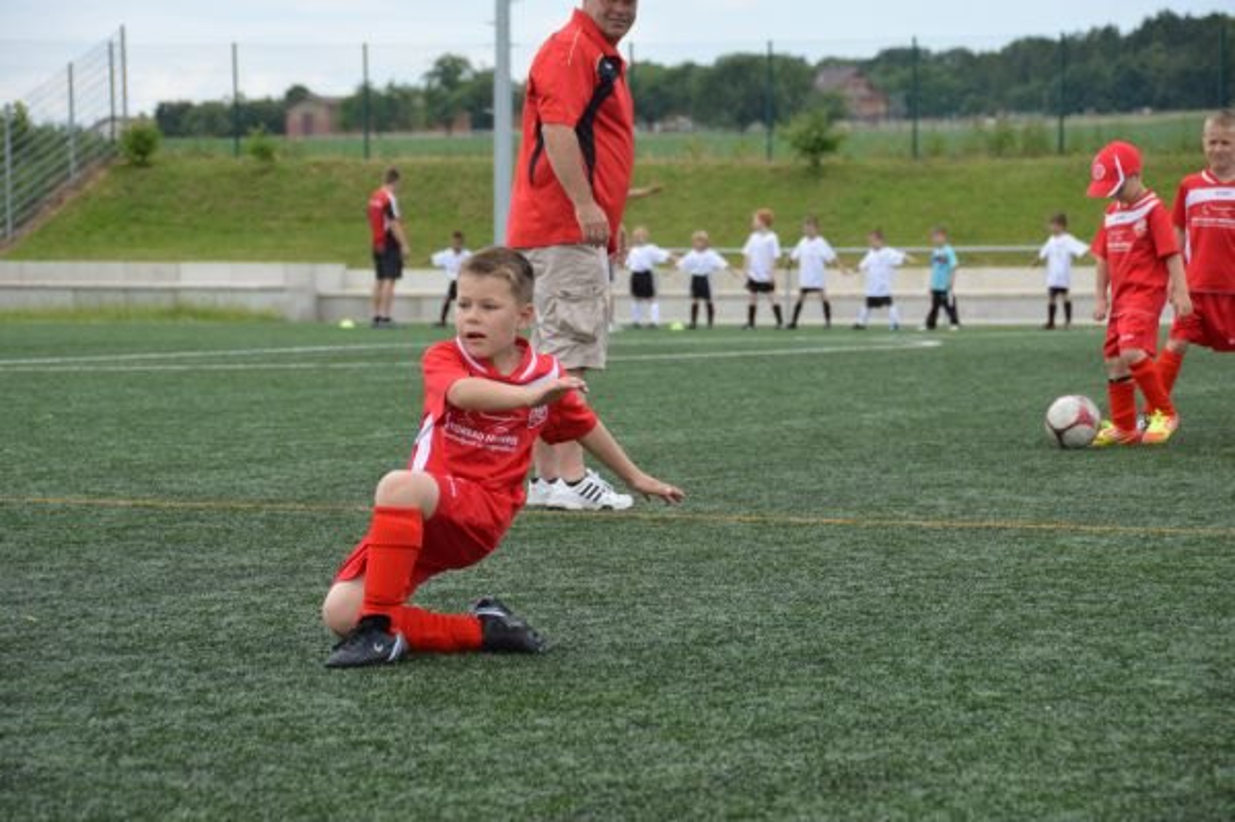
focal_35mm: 135
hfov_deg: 15.2
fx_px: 4627
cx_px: 618
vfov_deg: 10.1
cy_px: 411
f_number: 5.3
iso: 400
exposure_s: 1/1250
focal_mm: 90
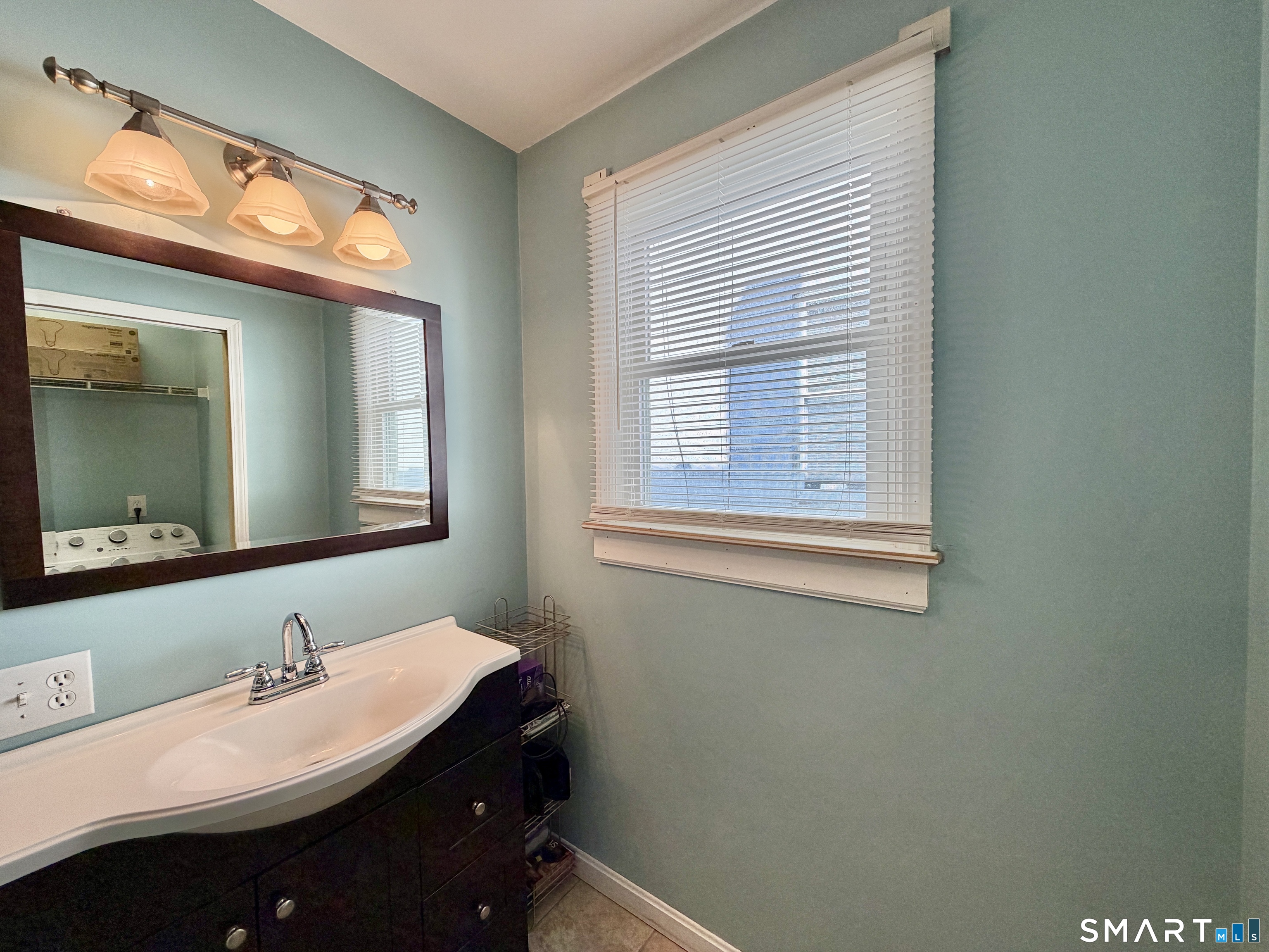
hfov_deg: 102.1
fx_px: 513
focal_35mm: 14
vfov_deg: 85.7
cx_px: 634
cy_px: 476
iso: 64
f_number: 2.2
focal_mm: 2.22
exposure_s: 1/120
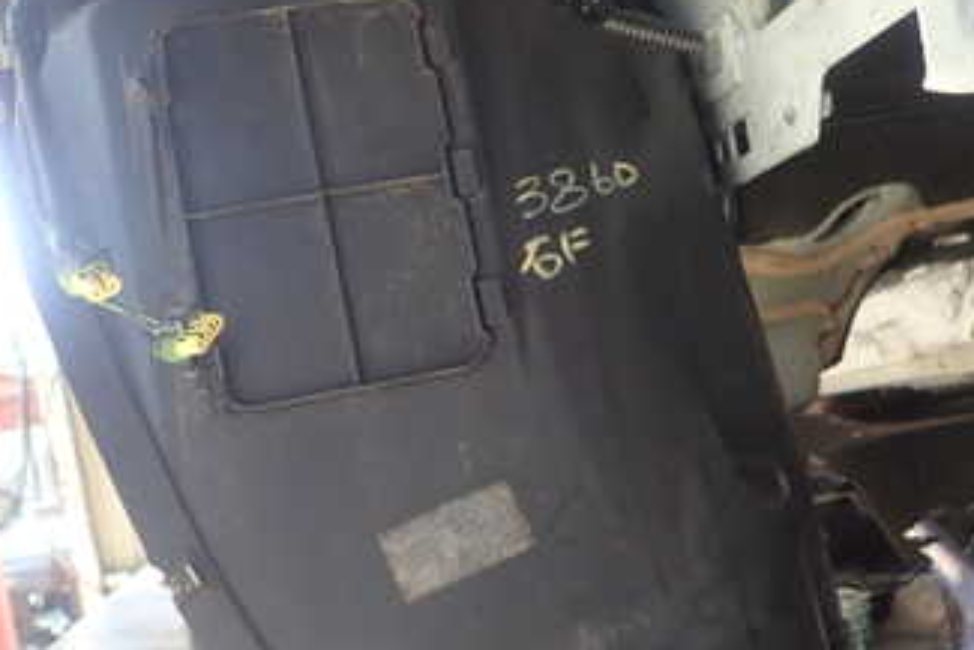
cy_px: 416
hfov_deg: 41.1
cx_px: 447
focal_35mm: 48
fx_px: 1299
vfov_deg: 28.0
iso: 100
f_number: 2
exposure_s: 1/60
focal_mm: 4.5
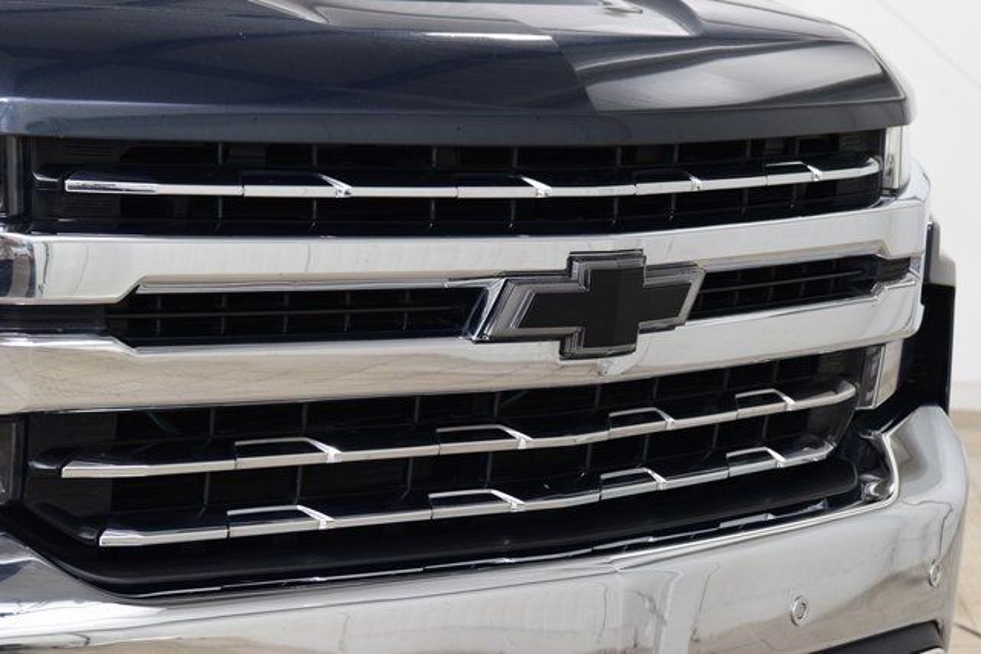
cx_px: 490
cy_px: 327
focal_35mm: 105
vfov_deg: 13.0
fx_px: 2862
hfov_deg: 19.5
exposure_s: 1/30
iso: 1400
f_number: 7.1
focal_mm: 70
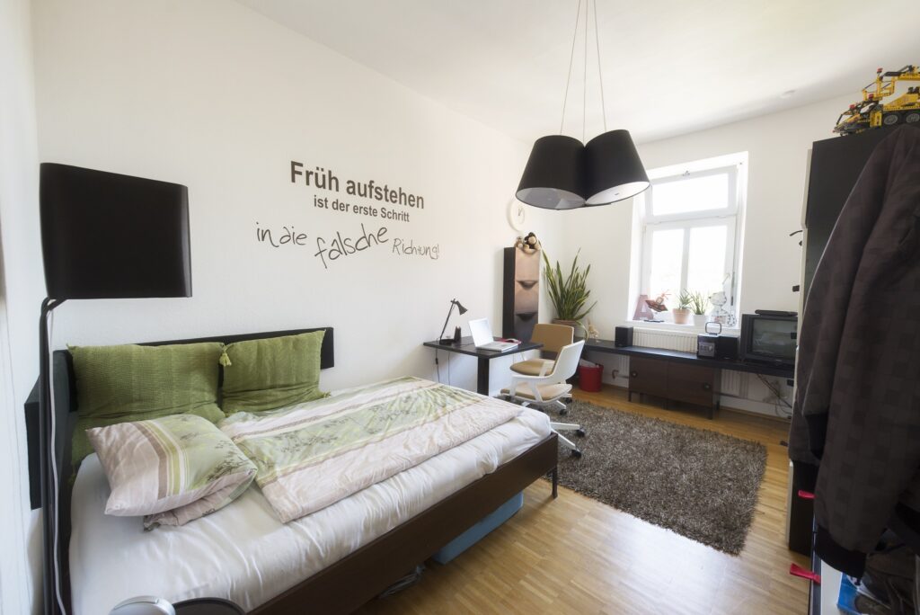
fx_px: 358
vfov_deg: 81.3
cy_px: 308
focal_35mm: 14
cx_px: 460
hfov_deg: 104.2
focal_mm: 14
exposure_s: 1/30
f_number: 5.6
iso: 640
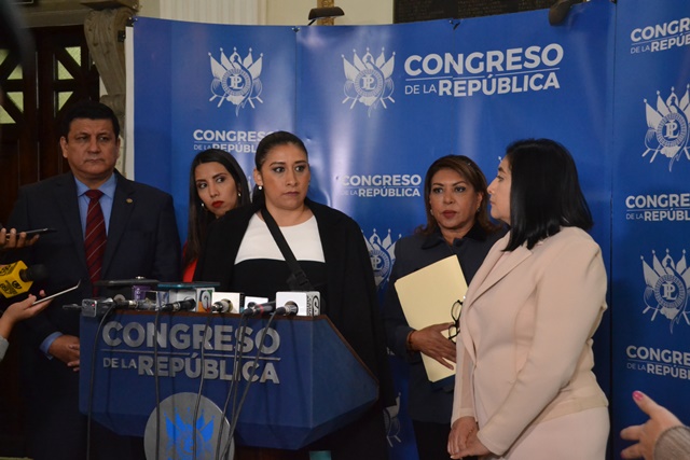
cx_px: 345
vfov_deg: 28.1
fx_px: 920
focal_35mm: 48
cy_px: 230
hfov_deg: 41.1
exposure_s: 1/60
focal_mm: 32
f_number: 6.3
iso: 3200
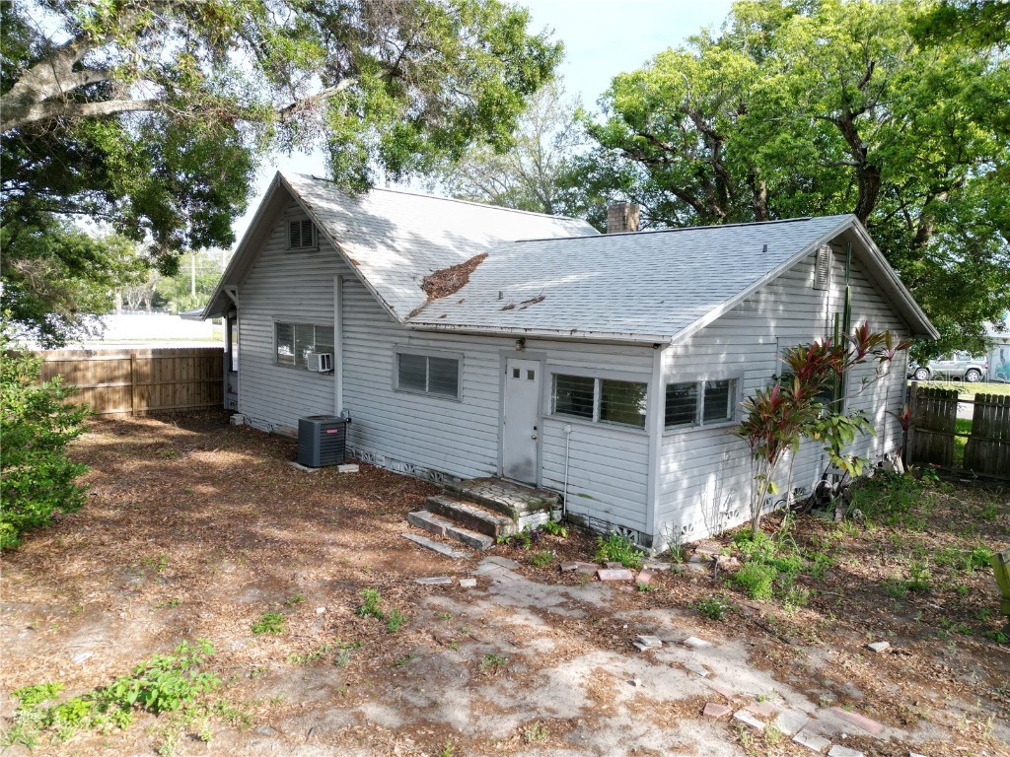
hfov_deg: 71.6
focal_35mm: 24
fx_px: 700
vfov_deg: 56.8
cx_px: 505
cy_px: 378
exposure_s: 1/1000
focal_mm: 6.72
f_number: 1.7
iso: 200
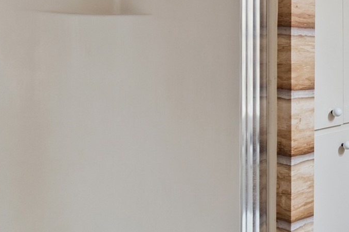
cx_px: 508
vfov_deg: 29.8
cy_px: 40
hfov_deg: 29.6
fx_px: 424
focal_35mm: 44
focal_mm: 14.6
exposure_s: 1/10
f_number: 2.8
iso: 400
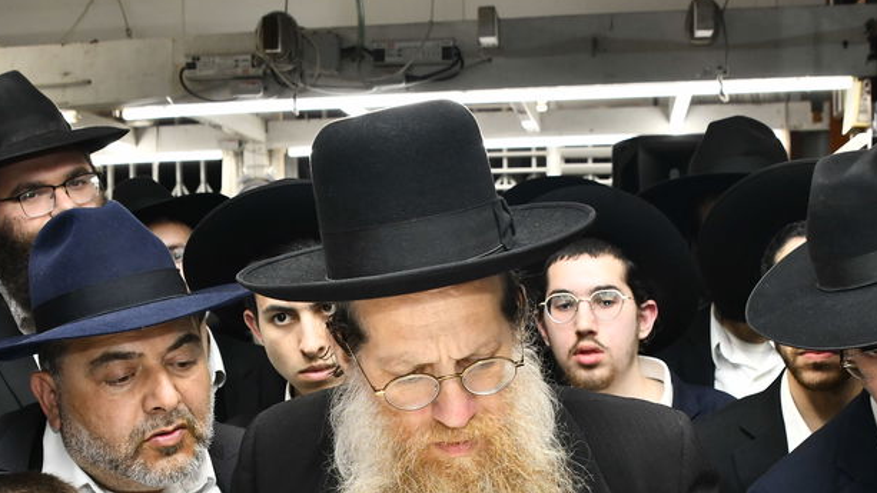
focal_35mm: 67
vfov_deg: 17.6
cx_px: 422
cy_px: 498
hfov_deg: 31.4
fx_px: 1558
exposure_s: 1/200
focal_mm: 28
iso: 640
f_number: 5.6
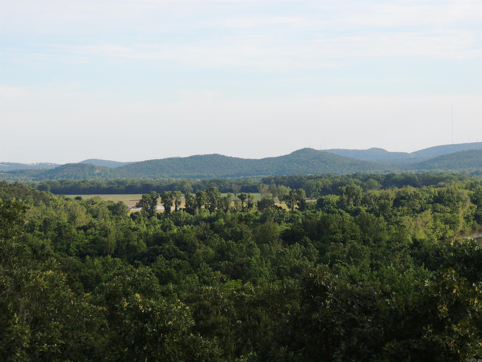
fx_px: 1392
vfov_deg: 14.8
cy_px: 181
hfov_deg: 19.6
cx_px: 241
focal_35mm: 100
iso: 100
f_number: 4.1
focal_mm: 17.8
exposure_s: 1/400
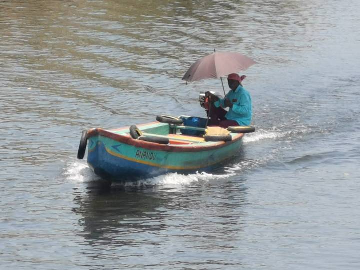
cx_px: 180
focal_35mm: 247
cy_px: 135
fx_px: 2569
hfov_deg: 8.0
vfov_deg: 6.0
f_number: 2.4
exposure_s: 1/734
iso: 50
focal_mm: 7.48
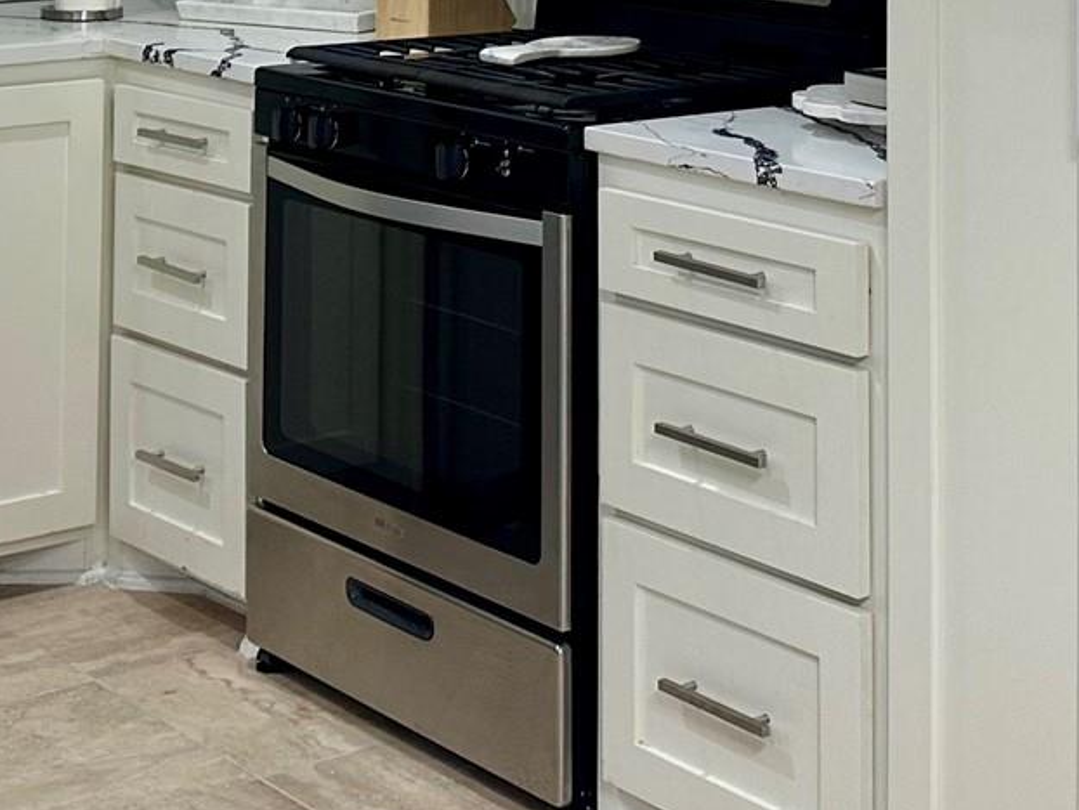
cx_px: 484
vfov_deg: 17.6
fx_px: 2463
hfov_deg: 24.7
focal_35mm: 79
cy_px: -225
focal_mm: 6.86
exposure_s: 1/60
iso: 160
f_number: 1.78
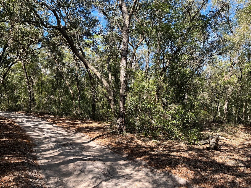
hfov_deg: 67.3
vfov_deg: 53.1
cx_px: 126
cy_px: 94
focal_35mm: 26
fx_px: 189
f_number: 1.6
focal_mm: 5.1
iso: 50
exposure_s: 1/558
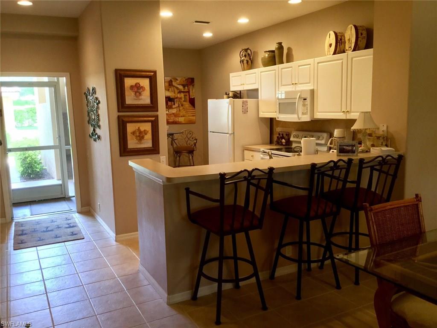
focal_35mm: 31
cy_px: 164
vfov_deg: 45.4
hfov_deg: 58.4
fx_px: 391
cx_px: 218
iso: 100
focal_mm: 3.3
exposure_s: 1/30
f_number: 2.4
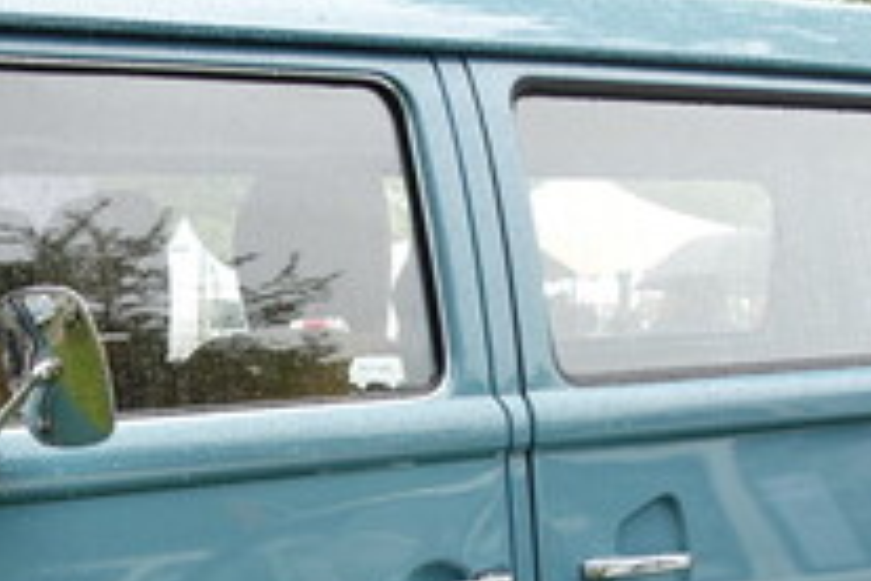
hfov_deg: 24.9
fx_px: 1960
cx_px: 248
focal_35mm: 81
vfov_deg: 16.2
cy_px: 703
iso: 125
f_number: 3.5
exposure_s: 1/100
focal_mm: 10.4
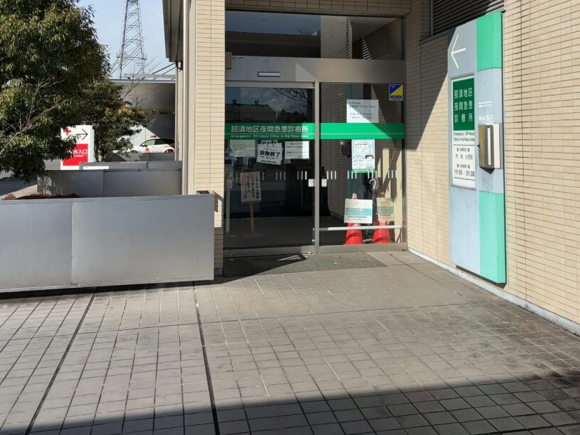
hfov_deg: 45.6
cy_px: 103
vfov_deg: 34.3
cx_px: 341
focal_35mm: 41
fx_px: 687
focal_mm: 5.96
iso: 50
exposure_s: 1/3650
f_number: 1.6
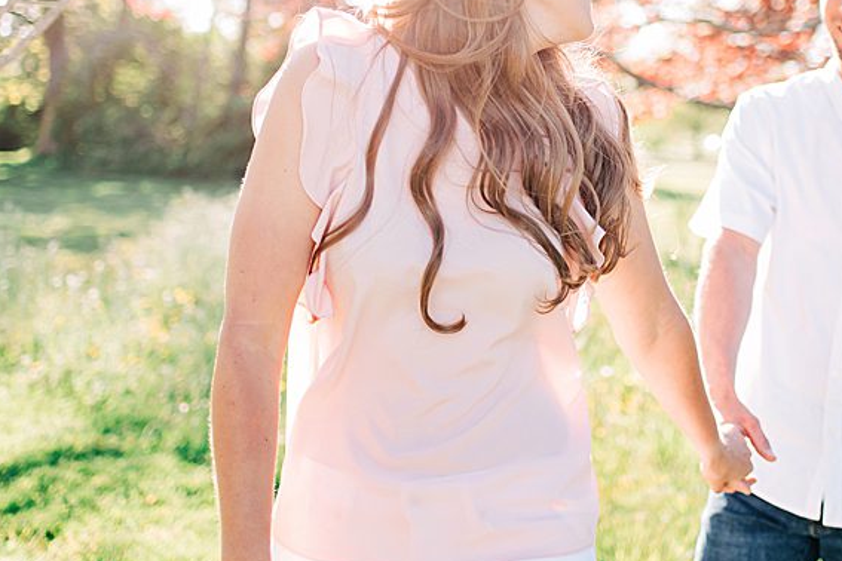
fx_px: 1356
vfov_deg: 23.0
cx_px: 505
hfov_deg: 34.4
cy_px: 109
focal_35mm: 58
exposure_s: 1/1600
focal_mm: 35
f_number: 1.8
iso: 400
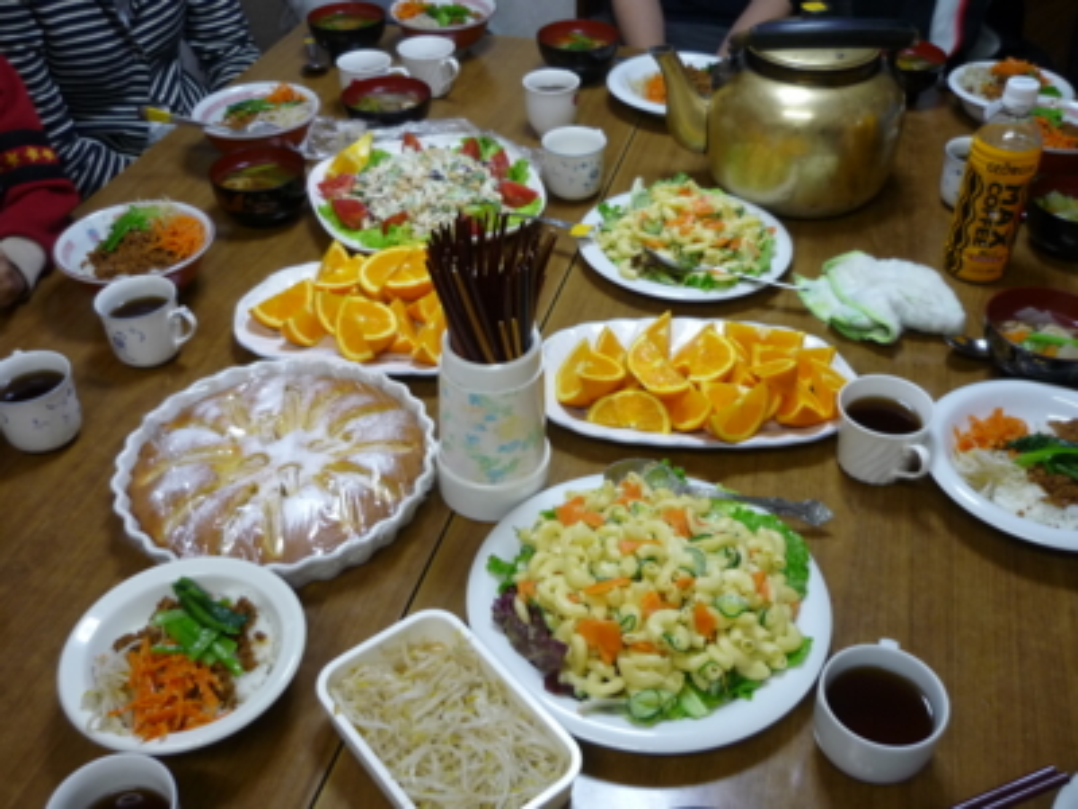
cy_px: 404
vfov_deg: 42.9
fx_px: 1028
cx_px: 539
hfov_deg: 55.4
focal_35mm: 33
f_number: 2.8
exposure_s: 1/30
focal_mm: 5.5
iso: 200
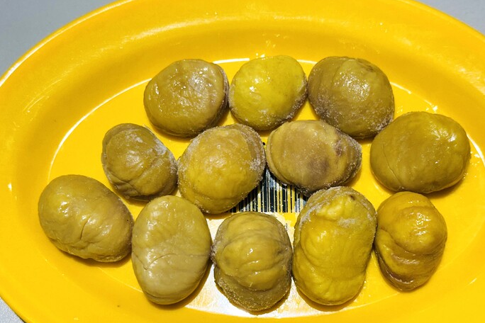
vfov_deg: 21.9
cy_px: 190
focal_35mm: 62
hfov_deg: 32.4
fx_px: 835
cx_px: 267
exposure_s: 1/120
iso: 100
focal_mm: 6.86
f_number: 1.78
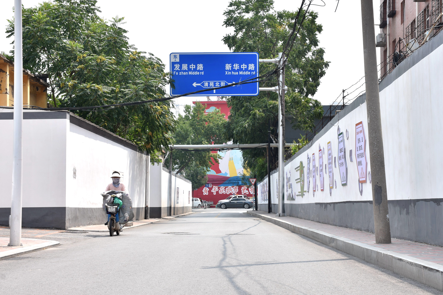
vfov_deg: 21.6
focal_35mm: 63
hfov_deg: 31.9
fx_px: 775
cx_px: 222
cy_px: 148
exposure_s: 1/200
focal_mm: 42
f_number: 9
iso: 100
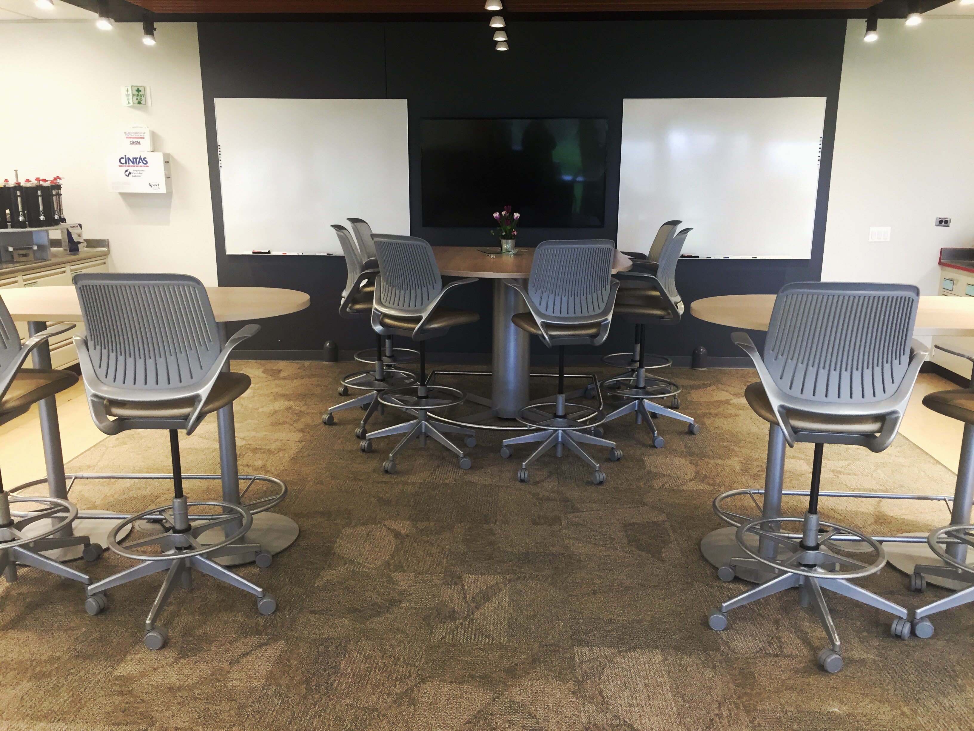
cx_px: 487
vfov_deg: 48.2
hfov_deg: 61.7
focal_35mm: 29
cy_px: 366
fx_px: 816
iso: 80
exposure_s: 1/30
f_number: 2.2
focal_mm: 4.15
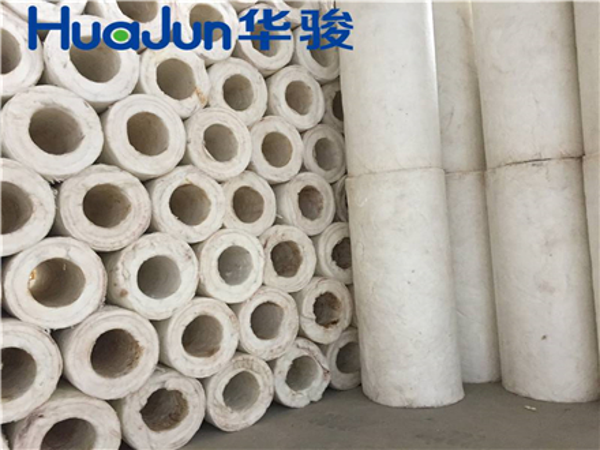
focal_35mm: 29
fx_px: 503
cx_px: 300
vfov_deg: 48.2
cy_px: 225
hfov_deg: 61.7
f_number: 2.2
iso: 200
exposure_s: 1/33
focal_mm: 4.15
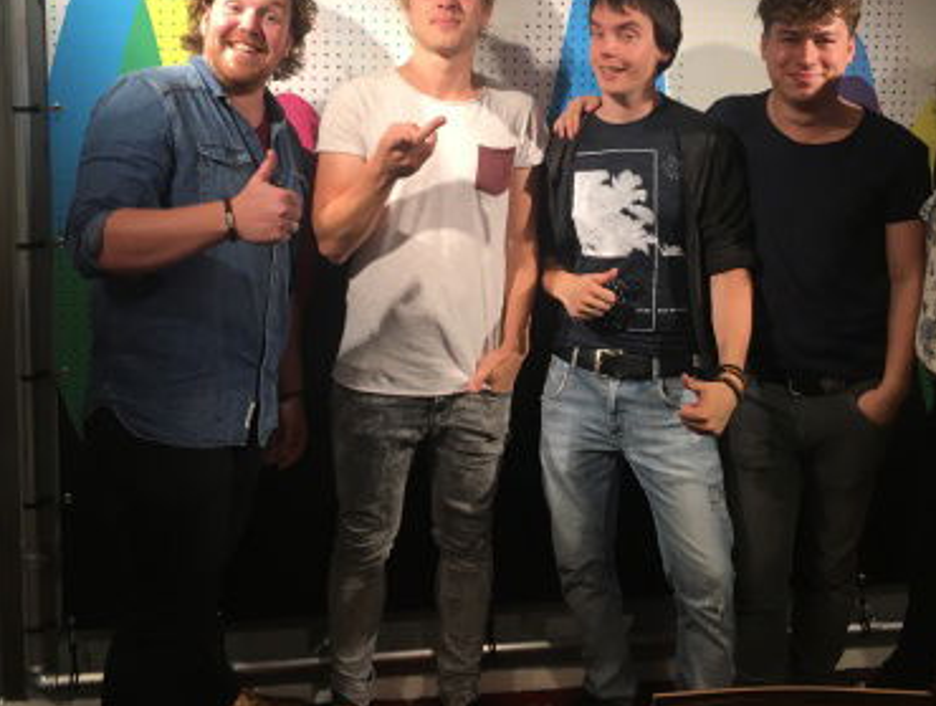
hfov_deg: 47.6
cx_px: 544
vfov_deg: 36.6
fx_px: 1057
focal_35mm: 39
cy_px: 237
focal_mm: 4.15
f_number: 2.2
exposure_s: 1/33
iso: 80
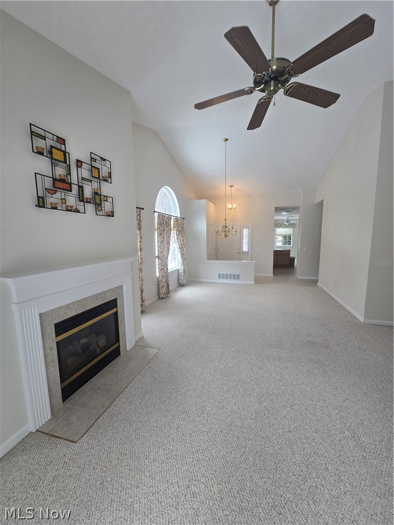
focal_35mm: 13
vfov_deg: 106.2
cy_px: 262
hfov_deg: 89.9
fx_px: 197
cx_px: 197
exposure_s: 1/60
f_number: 2.2
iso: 64
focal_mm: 2.2
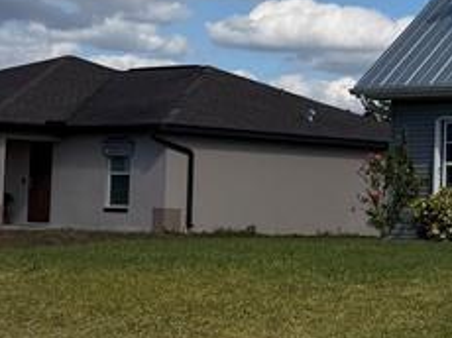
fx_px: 1396
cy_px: 159
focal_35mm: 107
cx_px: 753
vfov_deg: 13.8
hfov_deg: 16.2
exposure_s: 1/9091
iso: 80
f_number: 1.78
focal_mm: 6.76
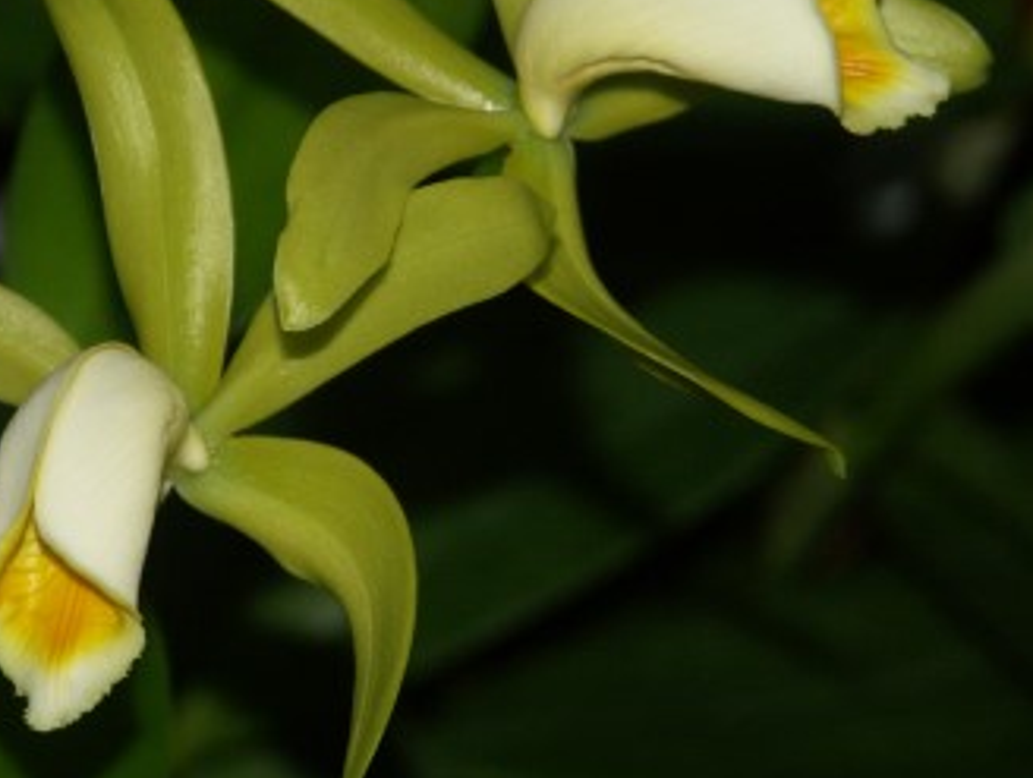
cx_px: 359
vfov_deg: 5.4
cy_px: 280
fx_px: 8189
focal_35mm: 274
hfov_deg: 7.2
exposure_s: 1/200
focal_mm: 50.8
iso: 125
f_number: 3.5
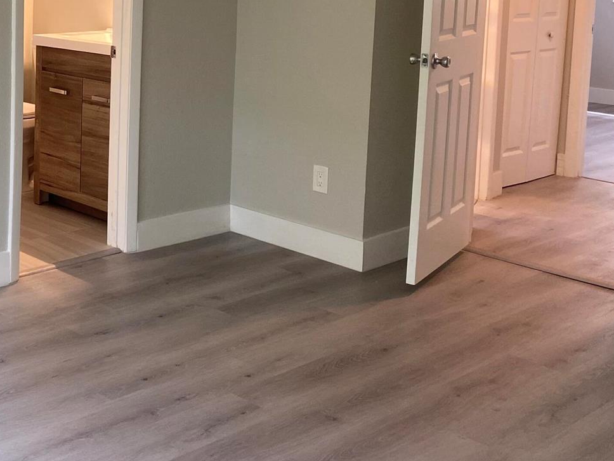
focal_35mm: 55
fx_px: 976
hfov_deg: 32.4
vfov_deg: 25.7
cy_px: 48
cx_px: 13
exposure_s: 1/60
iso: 125
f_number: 1.8
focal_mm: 4.25
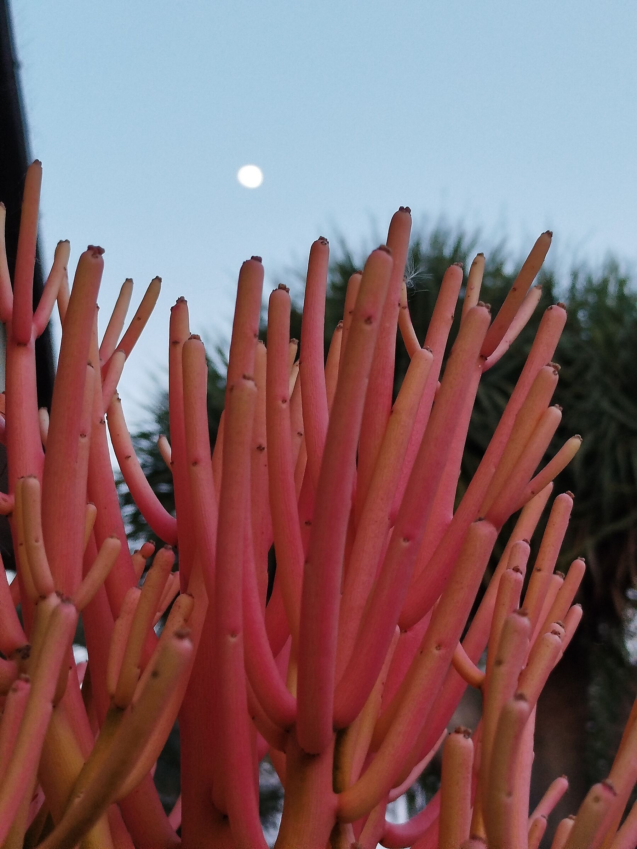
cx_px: 318
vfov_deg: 71.6
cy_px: 424
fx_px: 589
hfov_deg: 56.8
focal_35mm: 24
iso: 125
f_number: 1.7
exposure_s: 1/50
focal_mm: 5.31
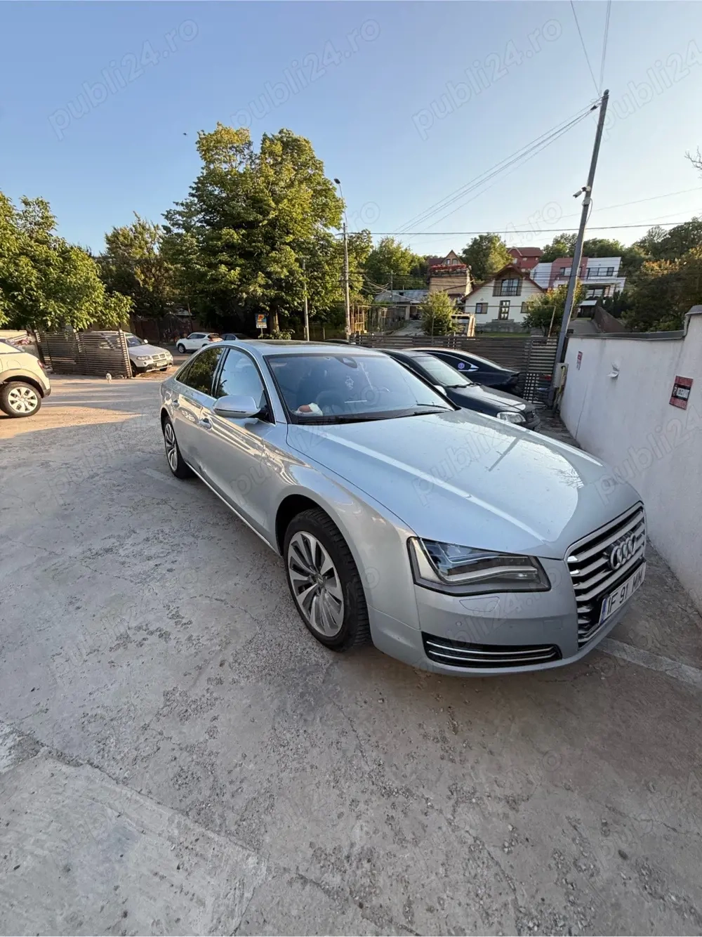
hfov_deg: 85.7
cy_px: 468
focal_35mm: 14
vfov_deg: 102.1
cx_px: 351
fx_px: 379
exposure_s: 1/290
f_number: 2.2
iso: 50
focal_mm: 2.22
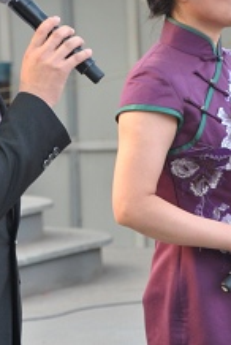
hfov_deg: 3.9
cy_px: 63
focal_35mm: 350
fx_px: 3361
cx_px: 45
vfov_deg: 5.9
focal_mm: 85
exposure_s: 1/60
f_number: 5.6
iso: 200
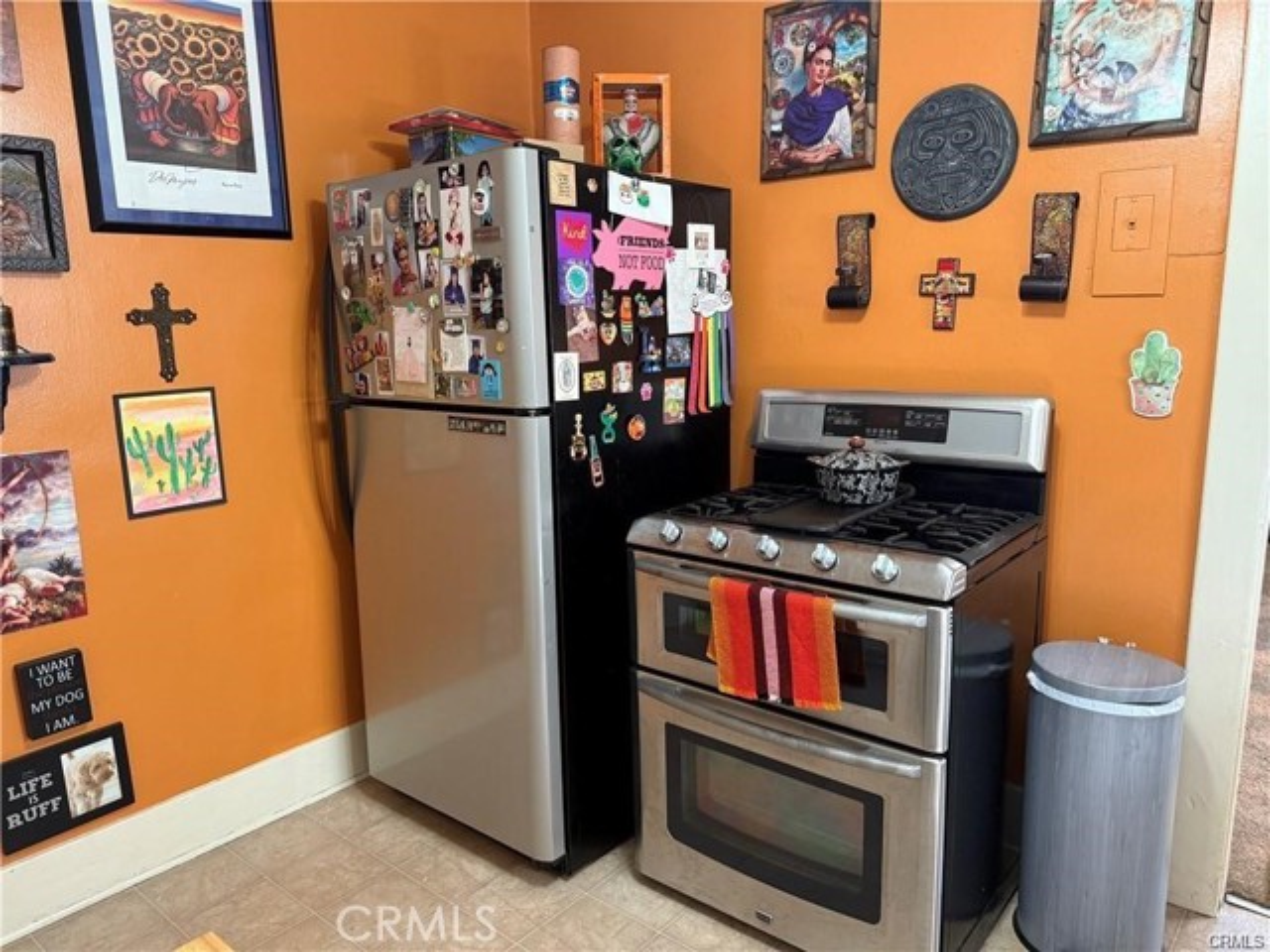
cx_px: 635
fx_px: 881
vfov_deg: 56.8
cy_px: 476
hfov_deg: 71.6
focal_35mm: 24
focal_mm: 6.76
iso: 250
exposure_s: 1/60
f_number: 1.78
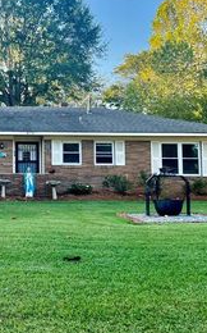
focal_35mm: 53
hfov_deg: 23.0
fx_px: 479
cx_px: -18
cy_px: 118
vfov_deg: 37.9
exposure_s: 1/1068
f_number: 1.5
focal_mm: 5.7
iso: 50
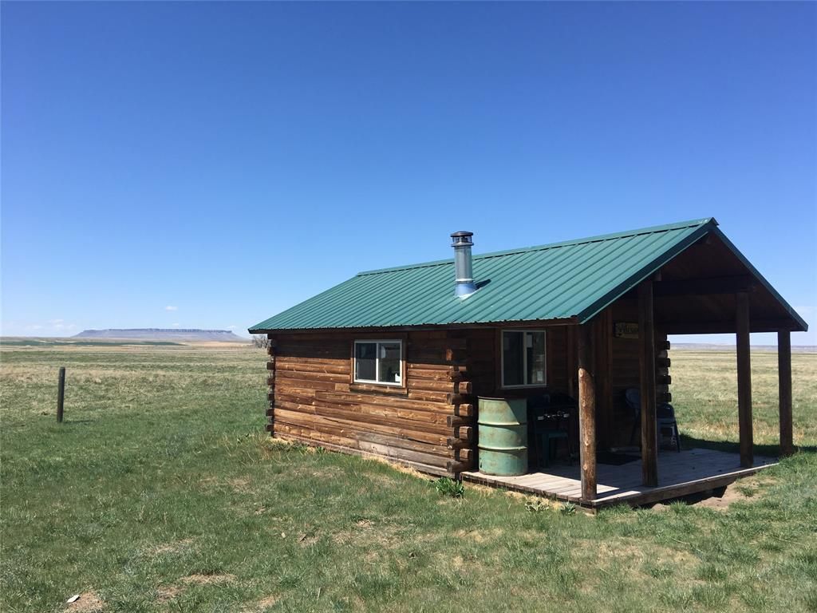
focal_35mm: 29
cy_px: 306
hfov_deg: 61.7
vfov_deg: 48.2
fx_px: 684
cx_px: 408
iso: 25
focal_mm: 4.15
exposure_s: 1/1508
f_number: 2.2
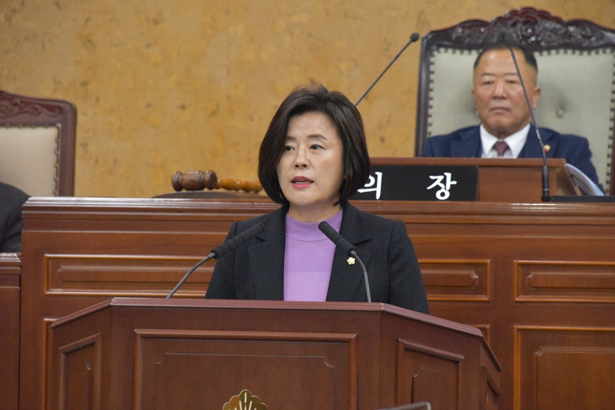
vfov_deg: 4.6
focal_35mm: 300
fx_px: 5125
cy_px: 205
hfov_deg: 6.9
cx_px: 308
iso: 12800
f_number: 9
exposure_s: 1/320
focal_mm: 300
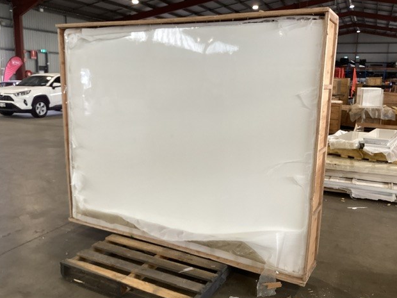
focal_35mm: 32
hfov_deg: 56.8
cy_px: 152
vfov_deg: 44.2
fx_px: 367
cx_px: 197
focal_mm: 3.3
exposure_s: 1/60
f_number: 2.4
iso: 125
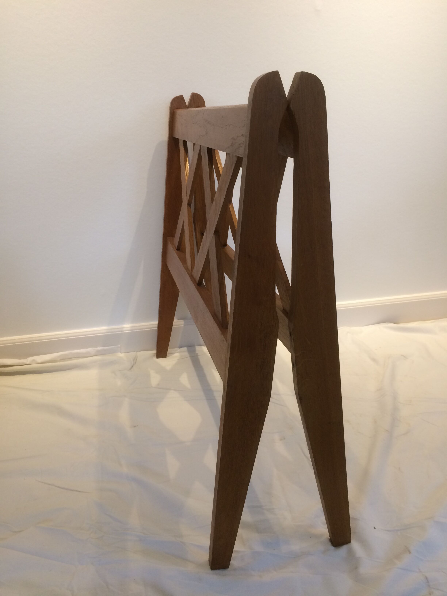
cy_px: 298
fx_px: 499
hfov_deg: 48.2
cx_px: 224
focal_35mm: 29
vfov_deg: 61.7
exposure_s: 1/33
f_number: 2.2
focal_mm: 4.15
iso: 125
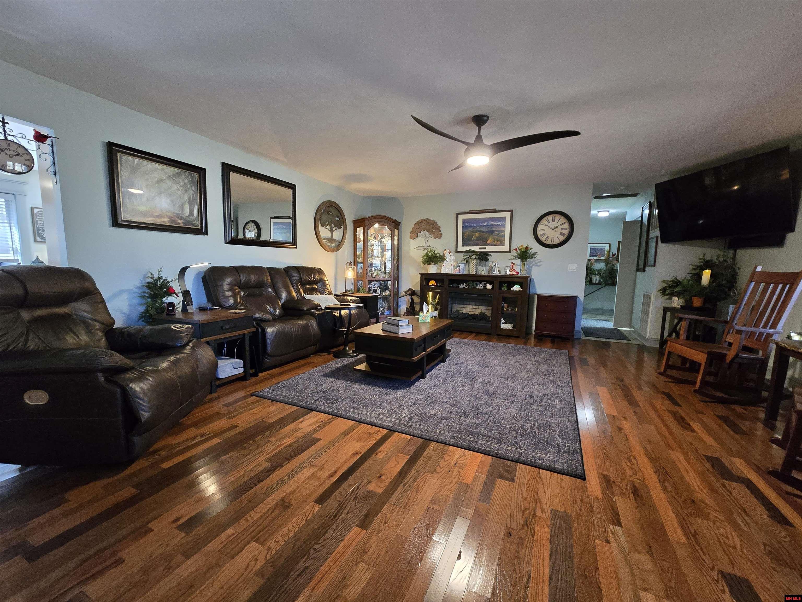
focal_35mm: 13
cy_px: 301
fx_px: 301
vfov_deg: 89.9
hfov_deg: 106.2
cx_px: 401
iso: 1000
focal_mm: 2.2
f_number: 2.2
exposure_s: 1/60
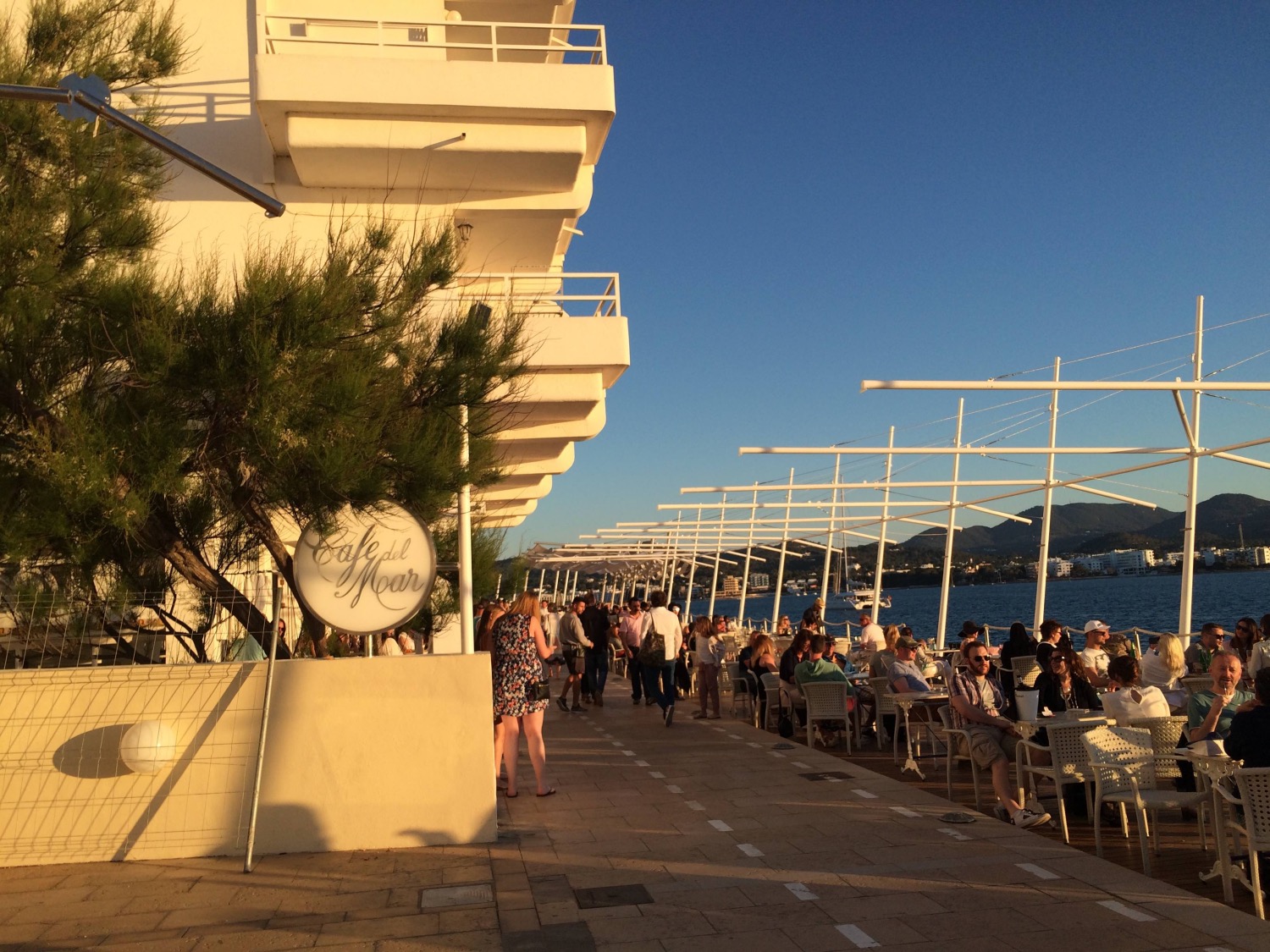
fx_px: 1064
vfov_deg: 48.2
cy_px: 476
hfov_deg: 61.7
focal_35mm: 29
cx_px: 635
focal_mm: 4.15
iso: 32
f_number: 2.2
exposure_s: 1/1244
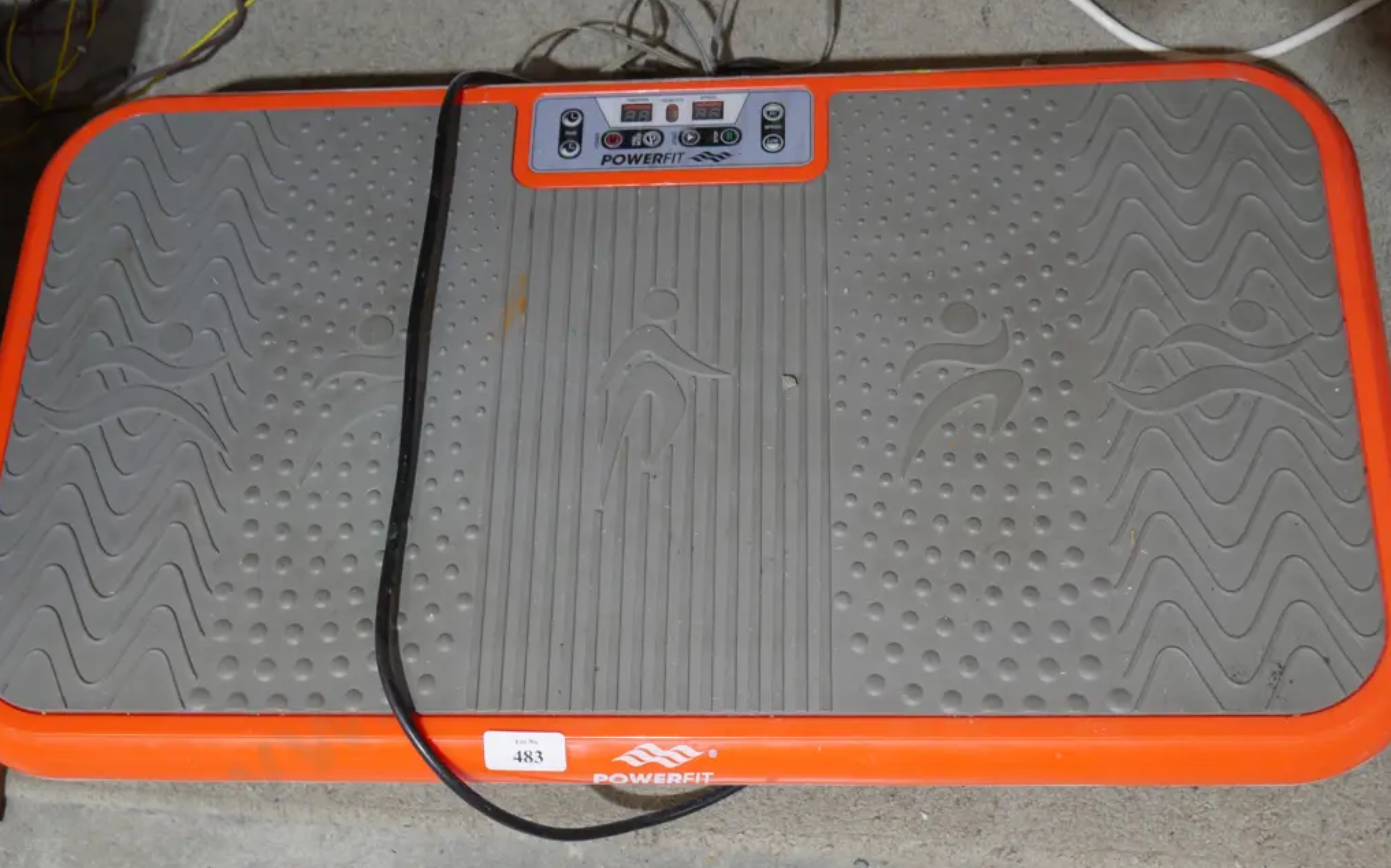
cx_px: 692
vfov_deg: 27.4
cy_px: 456
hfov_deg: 42.7
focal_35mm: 47
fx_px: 1781
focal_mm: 22
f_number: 4.7
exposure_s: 1/60
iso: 1000
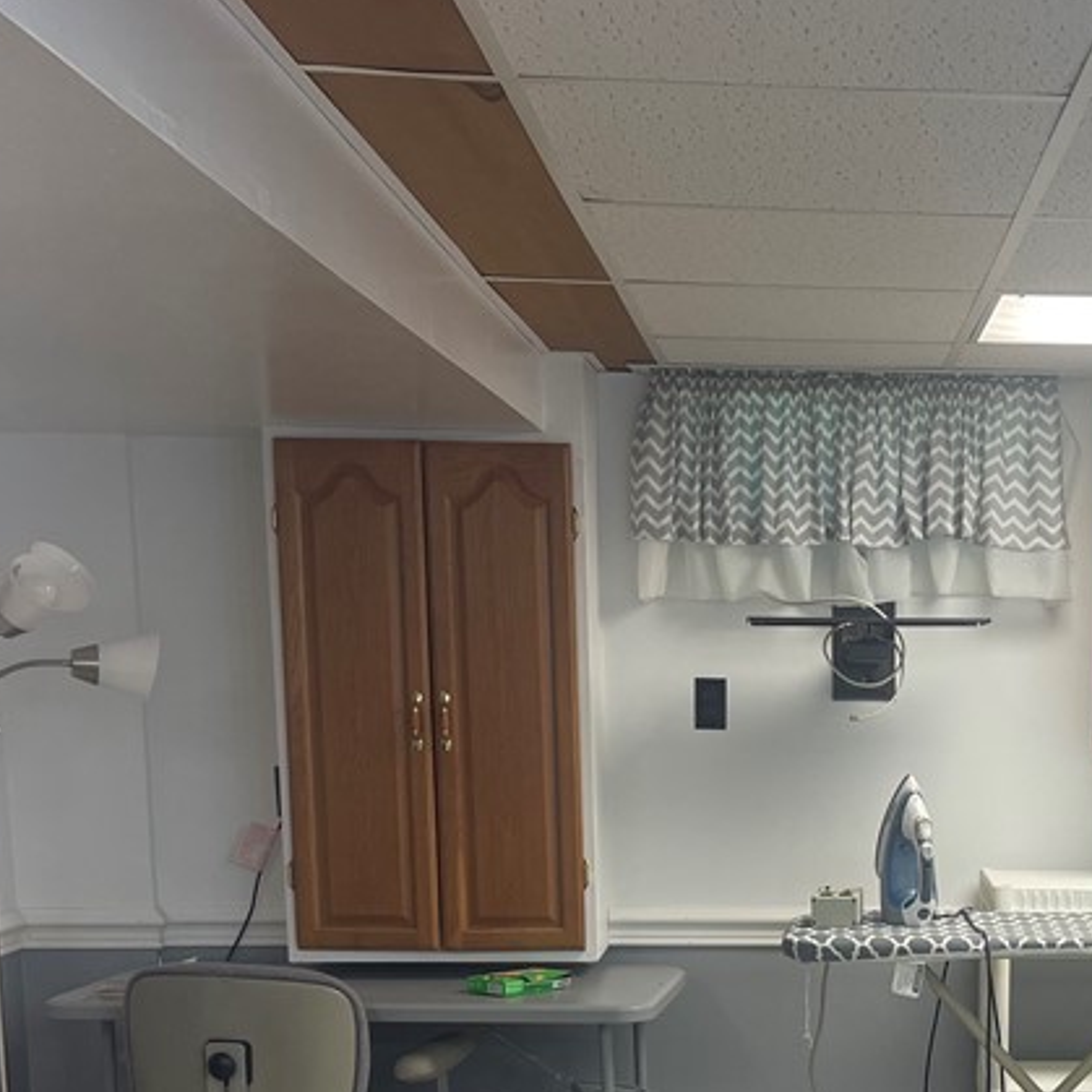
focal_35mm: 54
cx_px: 959
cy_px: 983
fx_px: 1927
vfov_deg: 30.3
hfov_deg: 30.4
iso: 80
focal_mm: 5.1
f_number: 1.6
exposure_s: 1/120
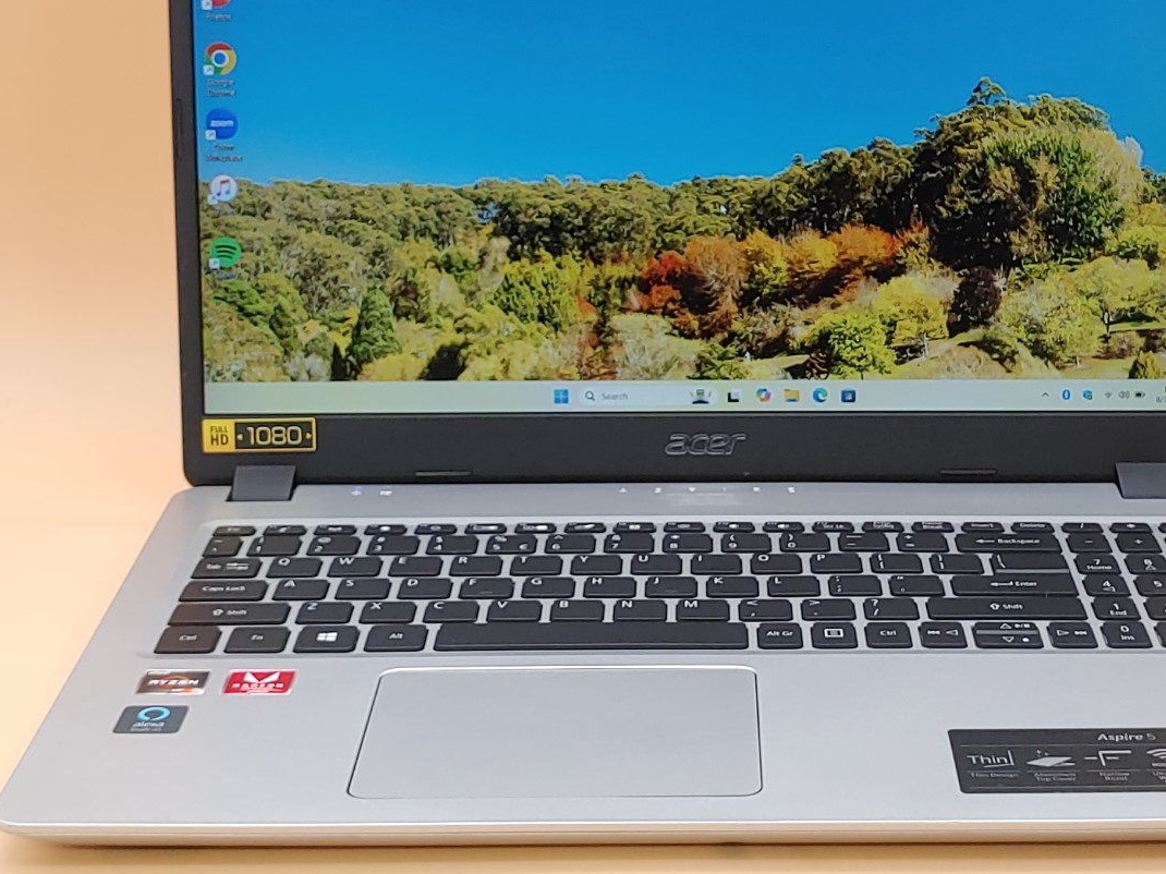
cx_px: 709
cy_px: 333
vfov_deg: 21.0
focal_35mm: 70
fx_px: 2357
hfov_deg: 27.7
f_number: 1.8
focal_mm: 4.36
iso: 50
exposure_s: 1/61
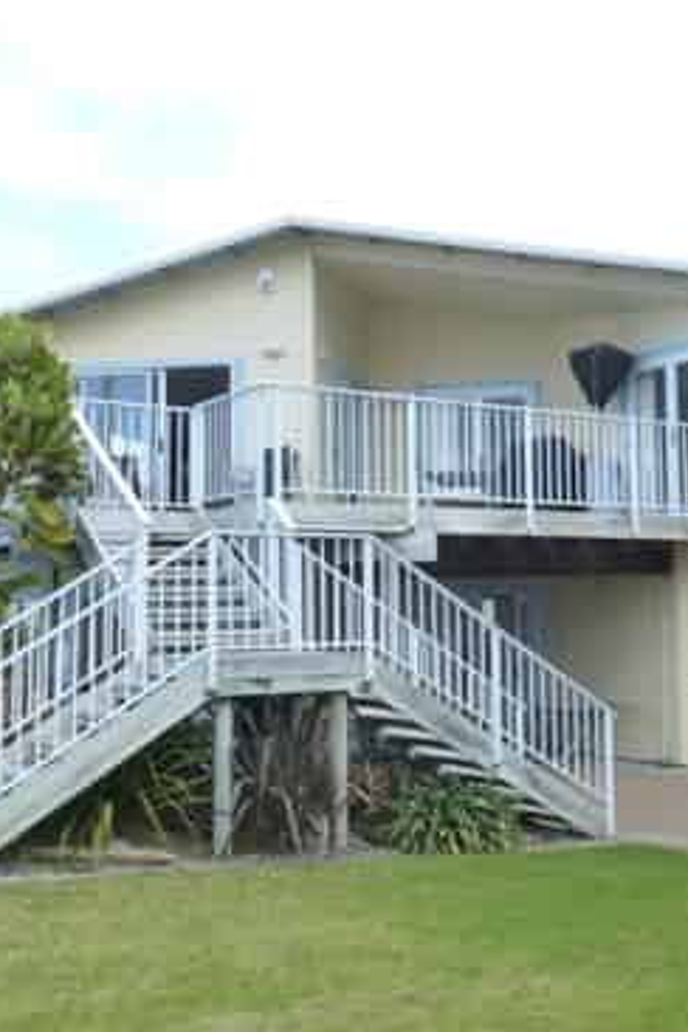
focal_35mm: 42
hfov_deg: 31.4
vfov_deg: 46.4
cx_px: 500
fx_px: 1204
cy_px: 517
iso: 400
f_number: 4
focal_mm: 5.4
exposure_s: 1/400
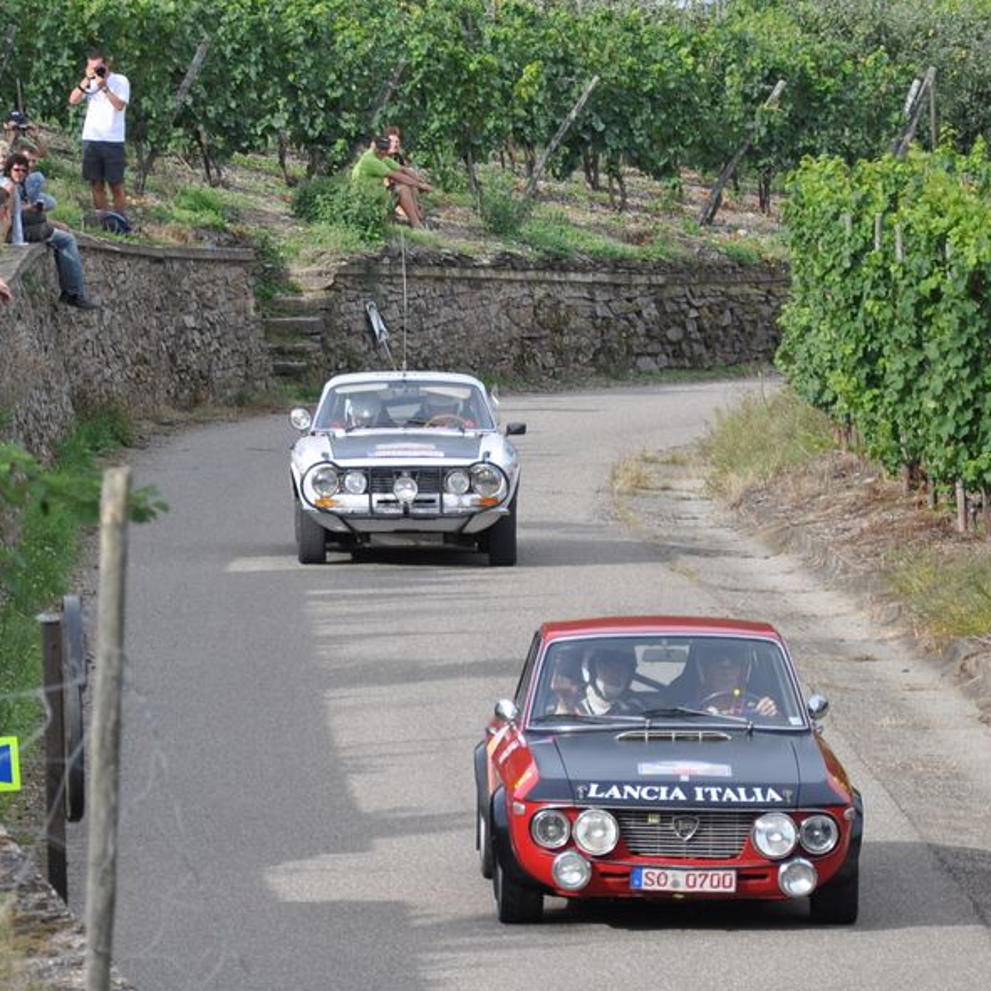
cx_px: 270
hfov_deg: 4.8
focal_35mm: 362
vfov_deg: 4.8
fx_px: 11730
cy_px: 679
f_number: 5.6
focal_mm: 105
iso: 220
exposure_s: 1/500
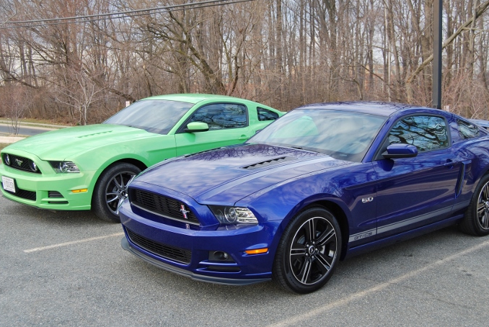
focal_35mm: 46
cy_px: 148
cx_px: 243
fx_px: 626
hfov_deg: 42.7
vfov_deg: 29.3
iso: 200
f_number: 5.6
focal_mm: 26
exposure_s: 1/125
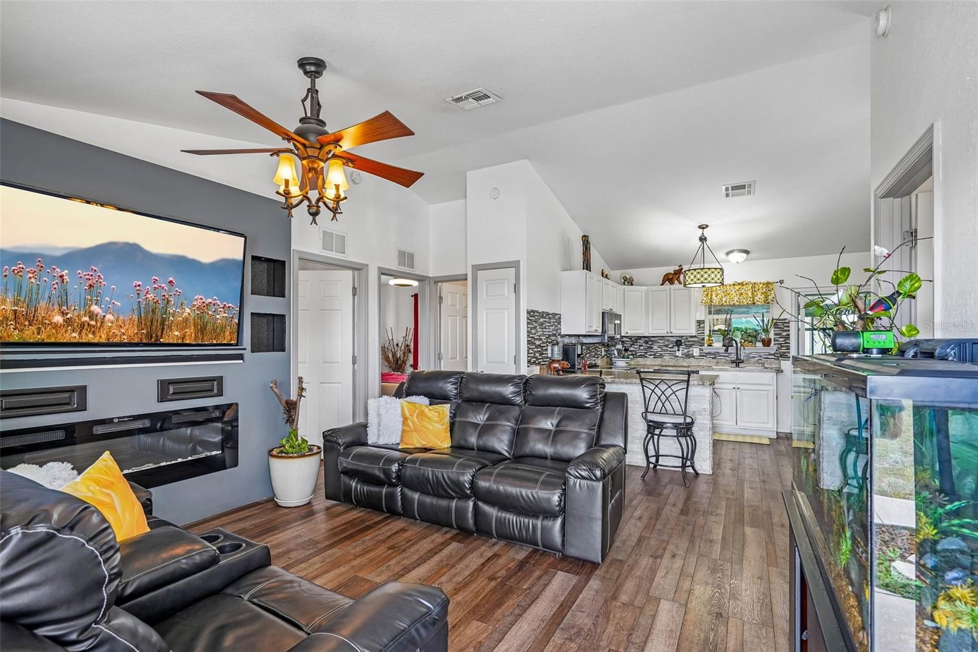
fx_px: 435
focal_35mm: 16
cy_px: 326
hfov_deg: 96.7
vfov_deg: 73.7
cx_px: 489
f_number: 8
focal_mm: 16
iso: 400
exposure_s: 1/10
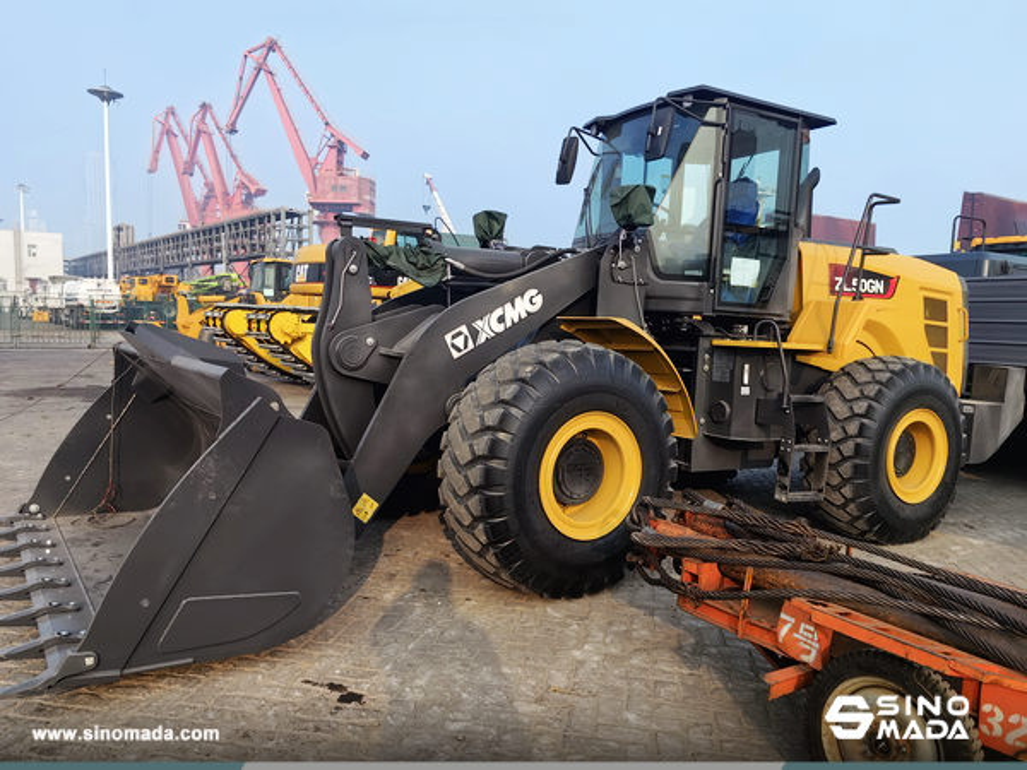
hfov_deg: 65.3
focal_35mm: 27
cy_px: 385
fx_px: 801
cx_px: 514
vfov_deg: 51.4
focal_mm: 5.75
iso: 50
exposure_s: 1/1209
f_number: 2
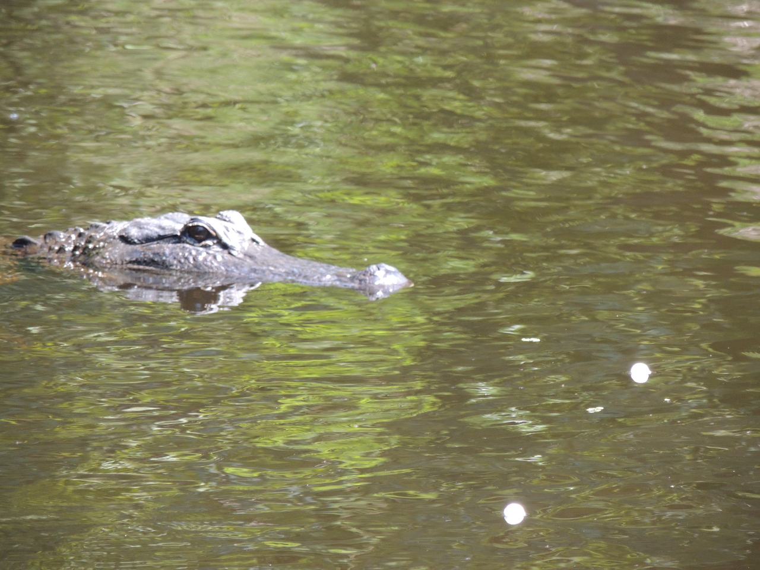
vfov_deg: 2.5
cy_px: 285
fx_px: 13173
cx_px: 380
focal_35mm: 600
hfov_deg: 3.3
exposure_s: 1/200
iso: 400
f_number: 4.9
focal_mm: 107
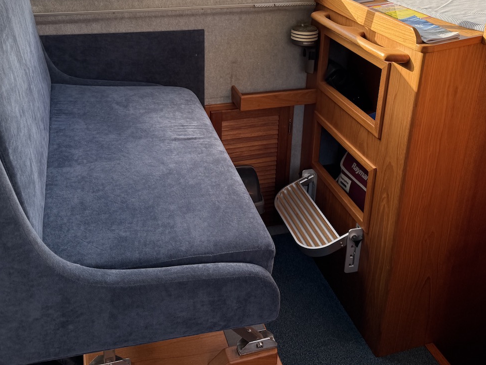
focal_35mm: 37
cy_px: 102
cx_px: 250
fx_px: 520
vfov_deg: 37.9
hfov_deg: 50.1
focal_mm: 6.76
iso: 80
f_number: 1.78
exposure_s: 1/715
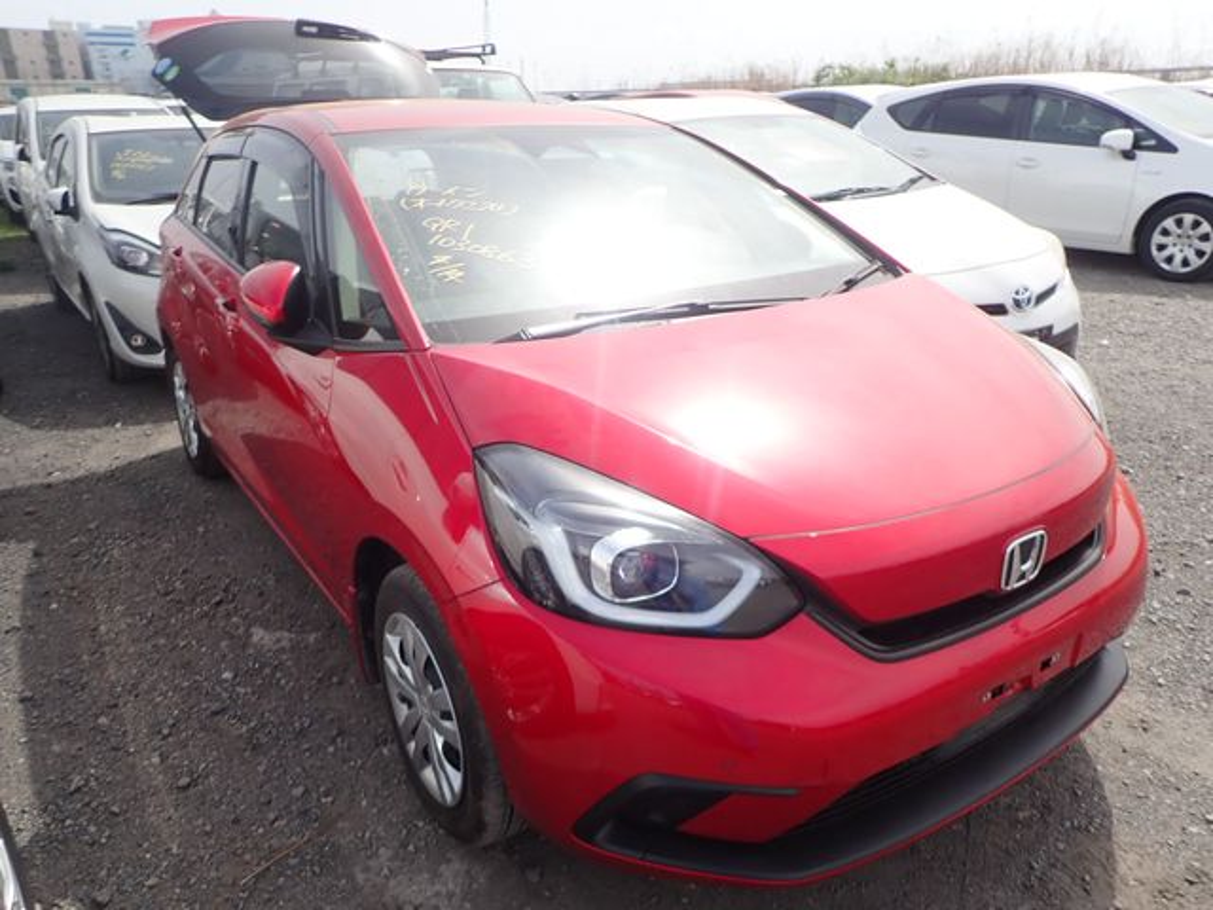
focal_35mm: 25
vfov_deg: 54.9
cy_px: 455
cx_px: 606
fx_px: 876
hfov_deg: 69.4
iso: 100
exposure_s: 1/1000
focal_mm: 4.5
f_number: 2.8
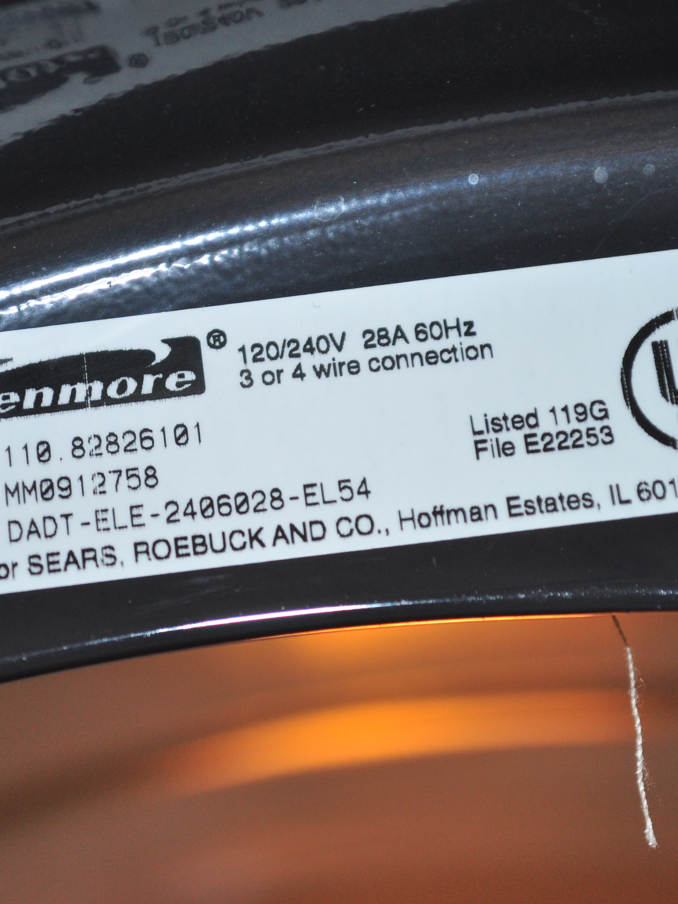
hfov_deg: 12.2
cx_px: 288
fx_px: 3179
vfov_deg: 16.2
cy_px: 443
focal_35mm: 122
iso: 500
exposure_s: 1/50
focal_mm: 55
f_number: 5.6
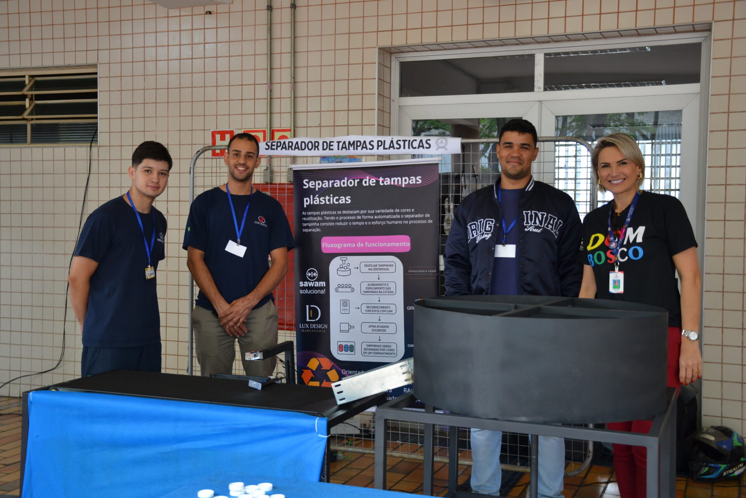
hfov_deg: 43.6
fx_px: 932
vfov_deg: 29.9
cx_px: 373
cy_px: 249
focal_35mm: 45
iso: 400
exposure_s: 1/40
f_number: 4
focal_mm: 30
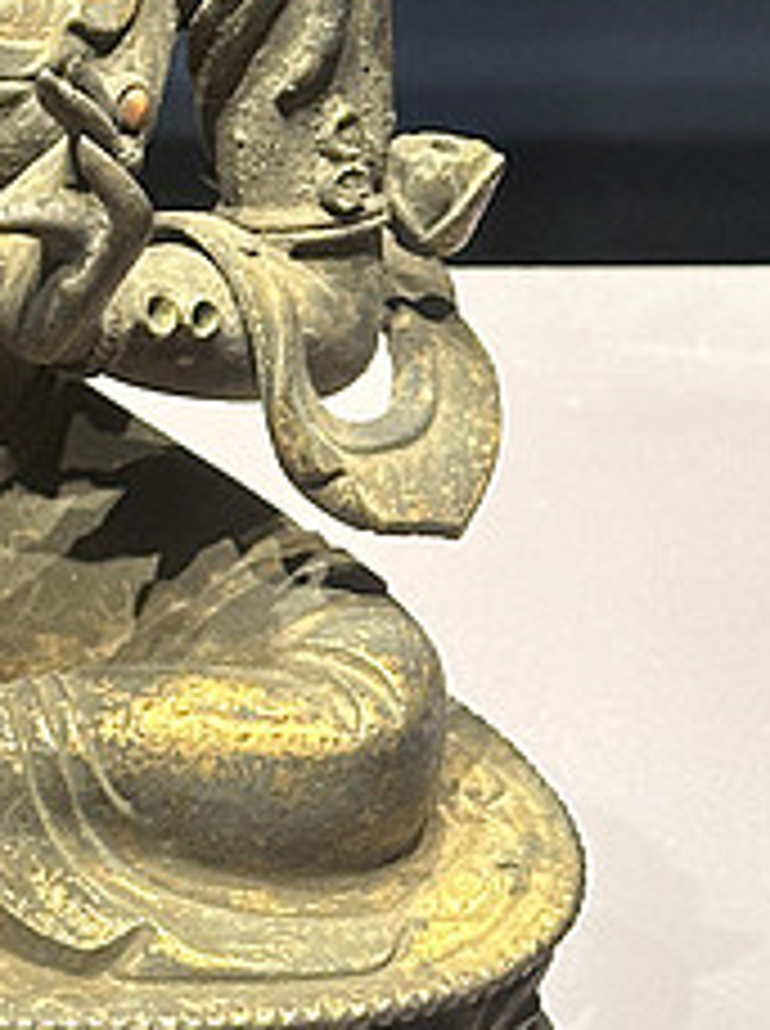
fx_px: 4997
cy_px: 544
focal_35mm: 168
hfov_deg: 8.7
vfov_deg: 11.8
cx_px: -198
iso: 160
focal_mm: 6.86
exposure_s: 1/60
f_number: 1.78
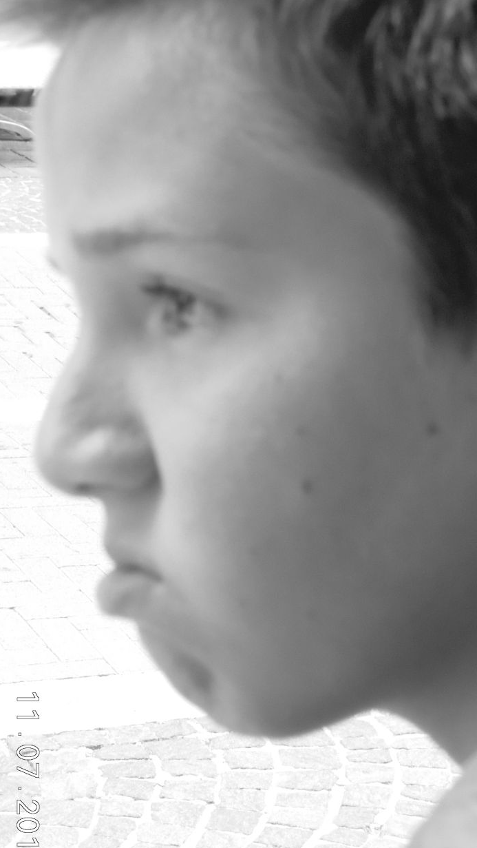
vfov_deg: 22.9
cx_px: 306
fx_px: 2090
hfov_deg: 13.0
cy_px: 445
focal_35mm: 93
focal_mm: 13.8
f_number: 4.7
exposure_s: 1/50
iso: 640
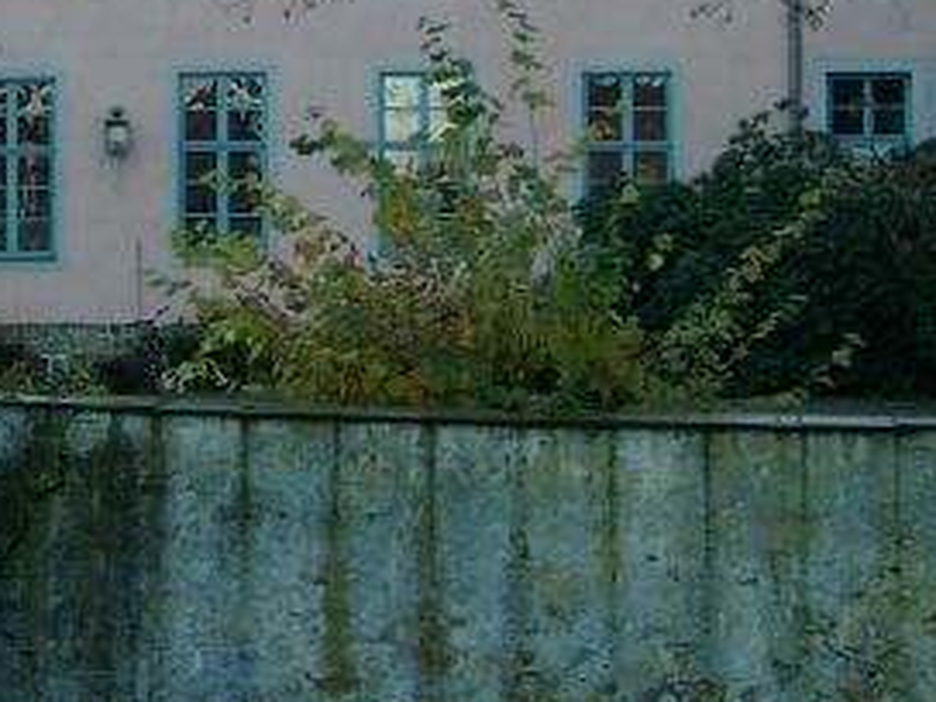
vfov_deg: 10.6
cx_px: 34
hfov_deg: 14.1
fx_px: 3731
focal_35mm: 138
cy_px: -93
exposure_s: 1/140
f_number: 2.8
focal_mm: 9.82
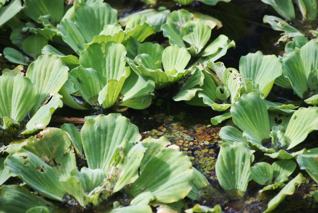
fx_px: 2587
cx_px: 159
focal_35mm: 292
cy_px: 106
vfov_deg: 4.7
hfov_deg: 7.0
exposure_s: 1/500
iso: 400
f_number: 5
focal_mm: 195
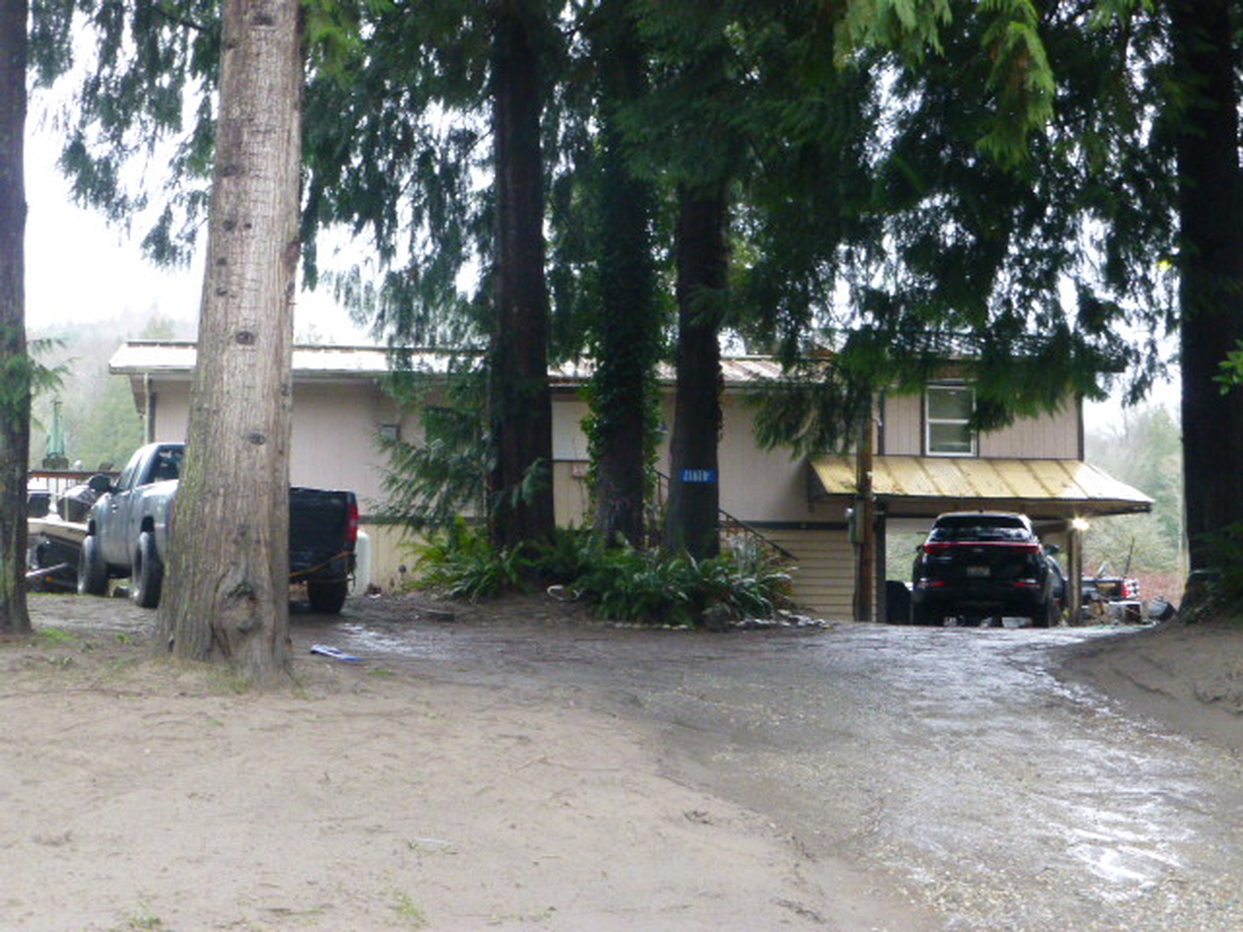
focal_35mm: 54
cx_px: 622
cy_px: 466
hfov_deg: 35.5
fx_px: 1939
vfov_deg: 27.0
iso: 800
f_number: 4.6
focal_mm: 9.7
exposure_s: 1/25
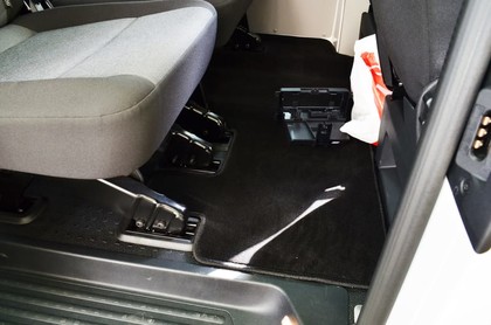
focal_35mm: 27
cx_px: 246
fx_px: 367
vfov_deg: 47.7
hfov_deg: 67.5
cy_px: 162
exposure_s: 1/15
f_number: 8
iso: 400
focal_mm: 18
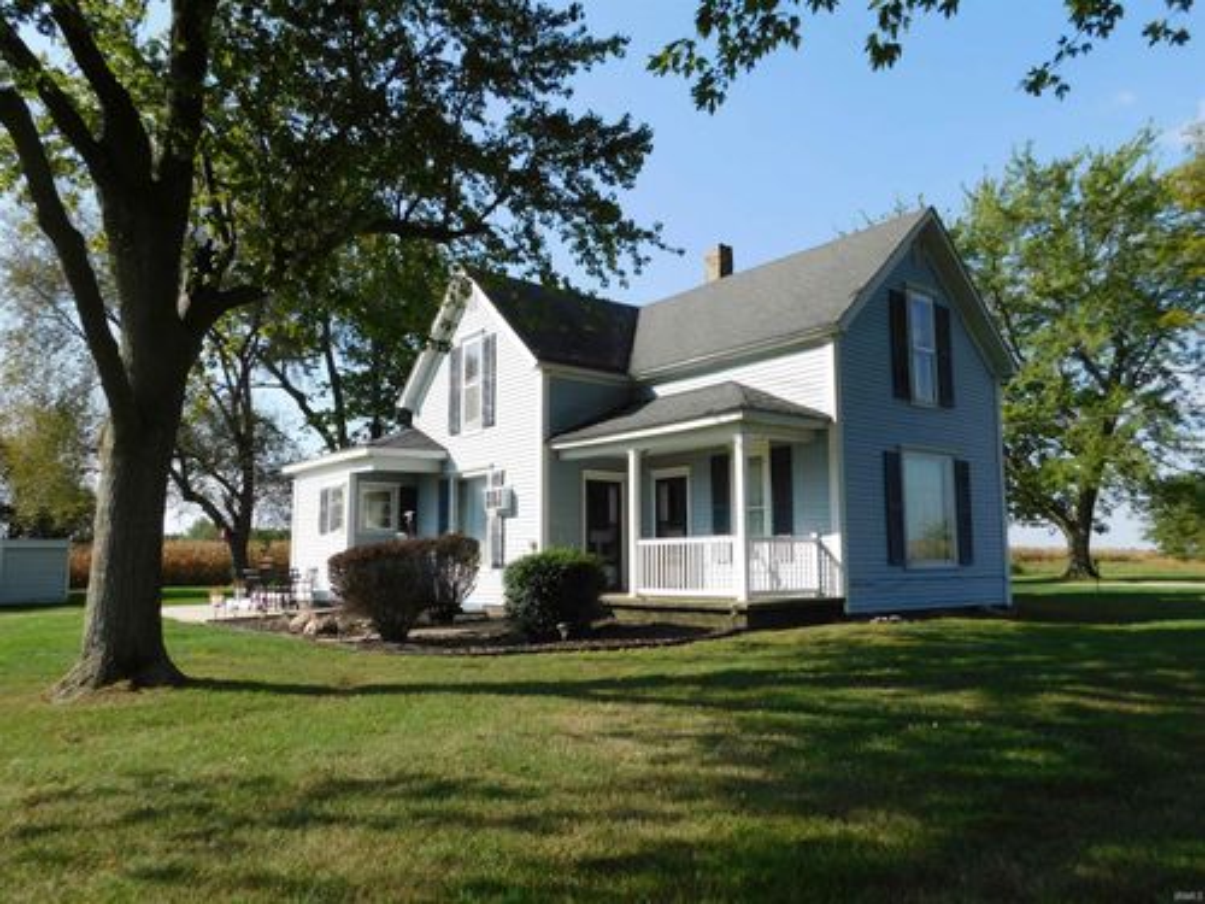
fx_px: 870
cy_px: 452
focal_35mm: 25
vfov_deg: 54.9
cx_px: 602
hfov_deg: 69.4
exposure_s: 1/1250
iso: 125
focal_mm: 4.5
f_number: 3.1
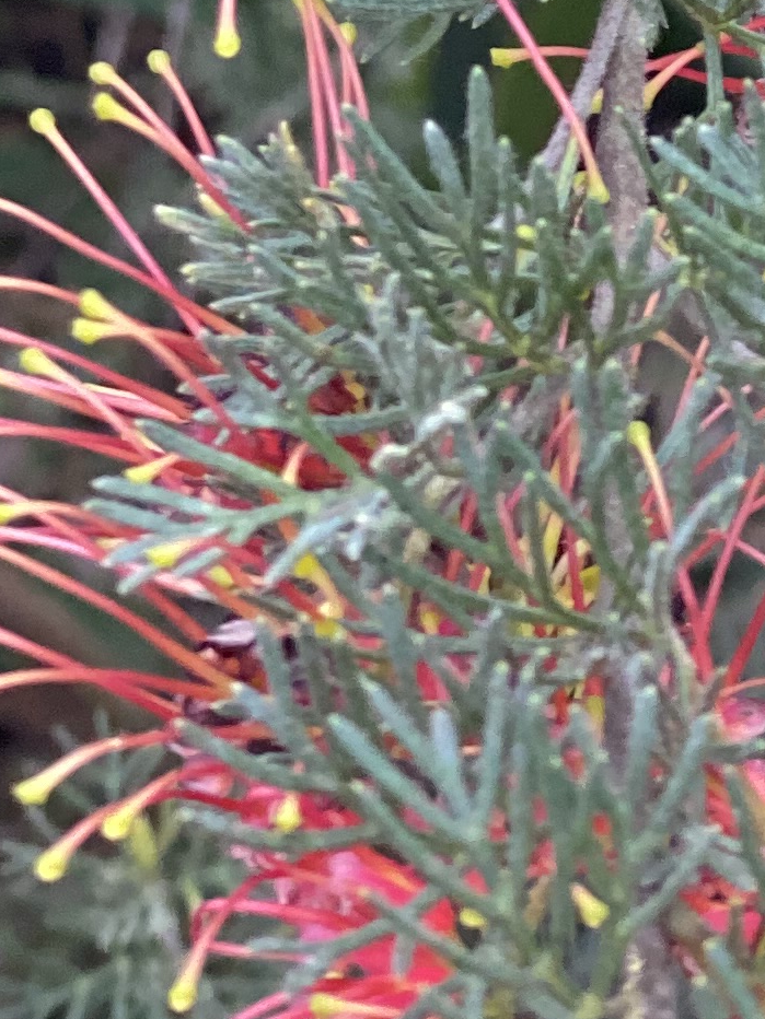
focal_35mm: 225
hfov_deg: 6.5
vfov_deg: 8.6
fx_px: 6630
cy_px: -399
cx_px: 1231
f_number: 2
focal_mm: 6
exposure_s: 1/122
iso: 125
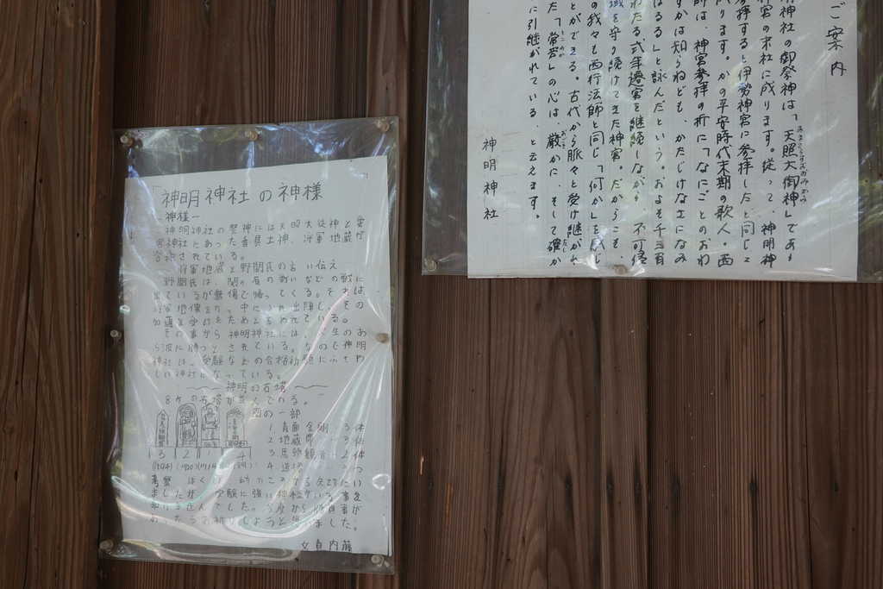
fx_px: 932
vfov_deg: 35.1
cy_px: 294
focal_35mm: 38
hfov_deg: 50.7
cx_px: 442
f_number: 3.5
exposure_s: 1/40
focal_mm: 14.12
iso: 160
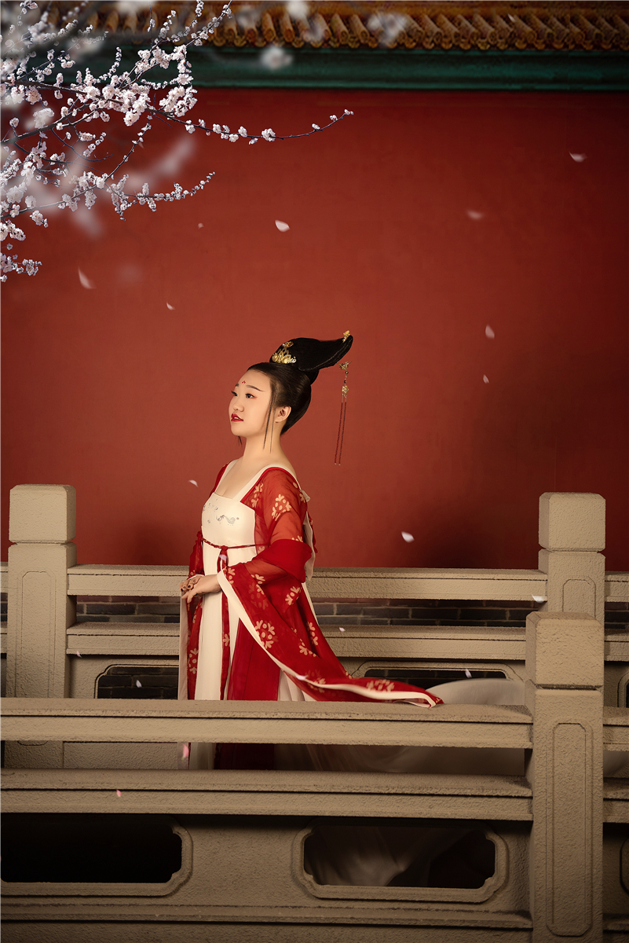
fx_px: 1309
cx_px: 314
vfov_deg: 39.6
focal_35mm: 50
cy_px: 472
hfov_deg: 27.0
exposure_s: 1/100
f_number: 2.8
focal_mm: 50
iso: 125
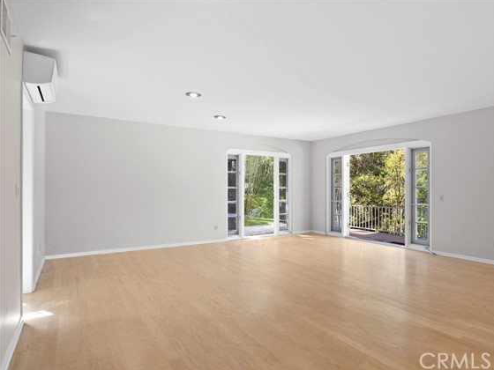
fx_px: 314
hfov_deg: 76.0
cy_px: 185
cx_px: 281
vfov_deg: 61.1
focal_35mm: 22
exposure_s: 1/2
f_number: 8
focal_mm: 20
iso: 250
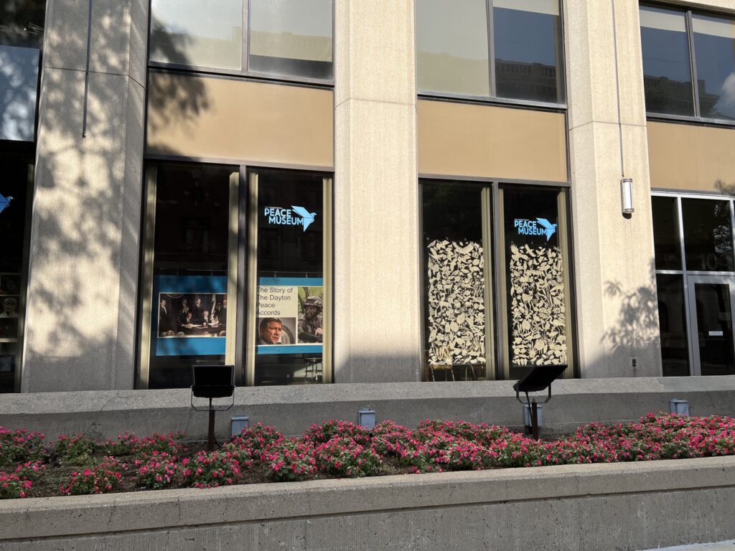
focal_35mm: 26
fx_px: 552
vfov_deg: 53.1
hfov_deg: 67.3
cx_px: 368
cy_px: 276
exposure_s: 1/3460
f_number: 1.5
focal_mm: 5.7
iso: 50
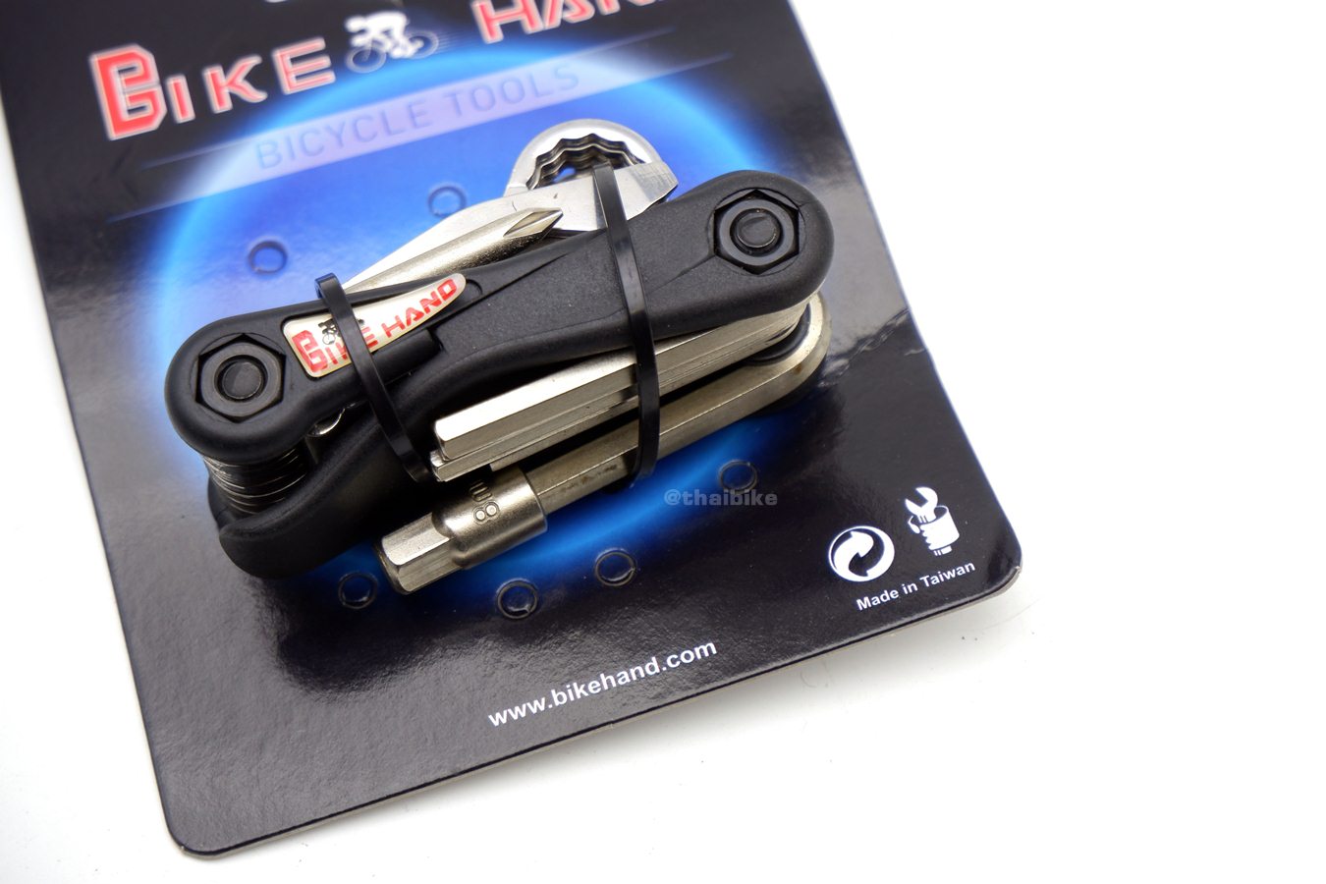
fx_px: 2504
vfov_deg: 20.0
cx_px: 663
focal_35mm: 68
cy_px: 442
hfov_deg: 29.7
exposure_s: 1/80
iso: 200
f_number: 5.6
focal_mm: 45
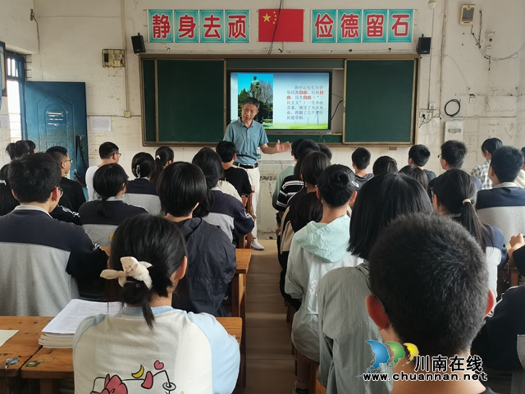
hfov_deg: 55.4
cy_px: 197
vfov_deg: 42.9
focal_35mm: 33
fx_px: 500
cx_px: 262
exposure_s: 1/50
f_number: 1.8
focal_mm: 5.58
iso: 100
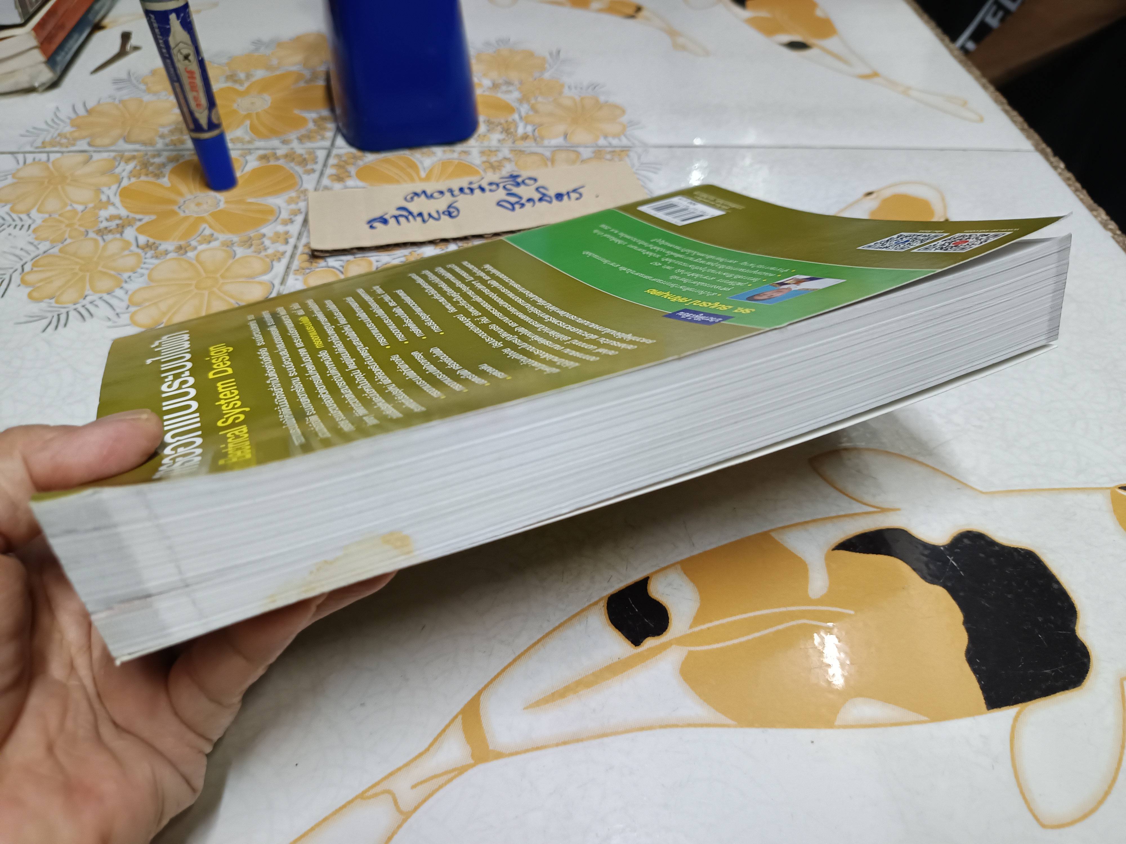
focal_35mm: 24
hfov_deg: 71.6
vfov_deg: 56.8
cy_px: 422
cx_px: 563
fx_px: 781
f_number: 1.7
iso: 1033
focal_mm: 5.31
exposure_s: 1/25
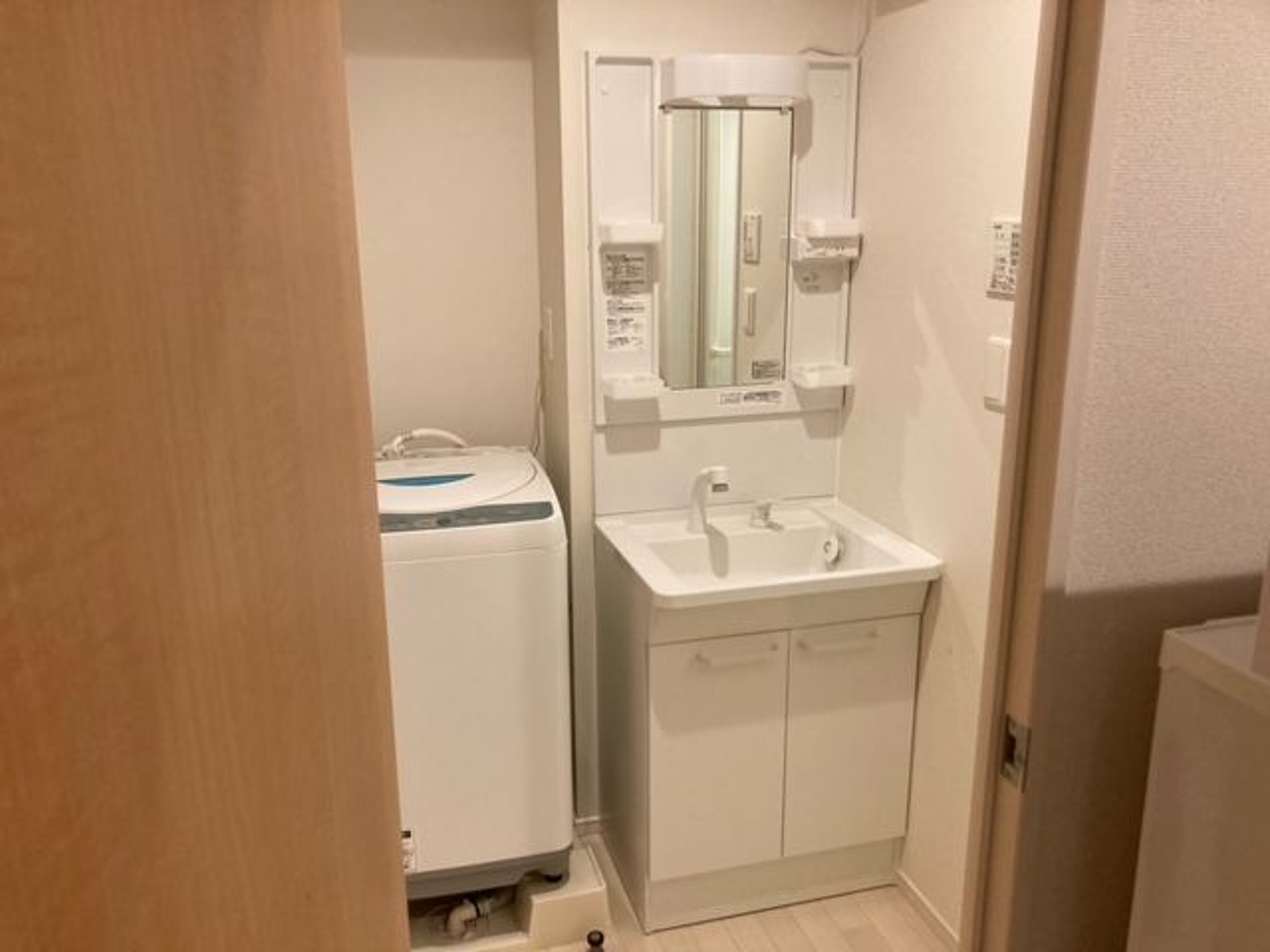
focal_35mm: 28
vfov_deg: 49.7
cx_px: 635
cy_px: 476
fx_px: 1027
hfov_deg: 63.4
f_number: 1.8
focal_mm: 3.99
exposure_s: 1/60
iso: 160
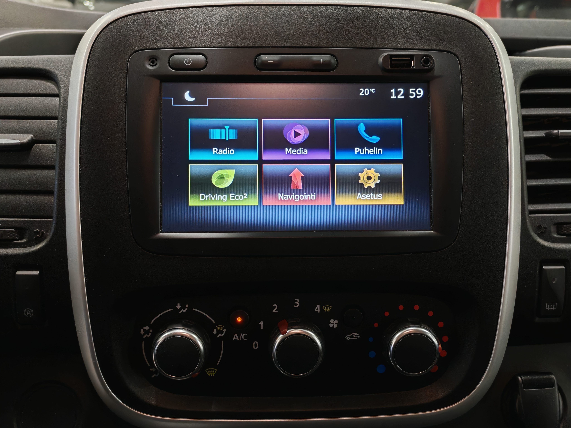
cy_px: 214
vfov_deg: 41.8
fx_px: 561
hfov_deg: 54.0
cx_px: 286
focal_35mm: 34
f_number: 1.9
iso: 994
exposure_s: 1/100
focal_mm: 6.12
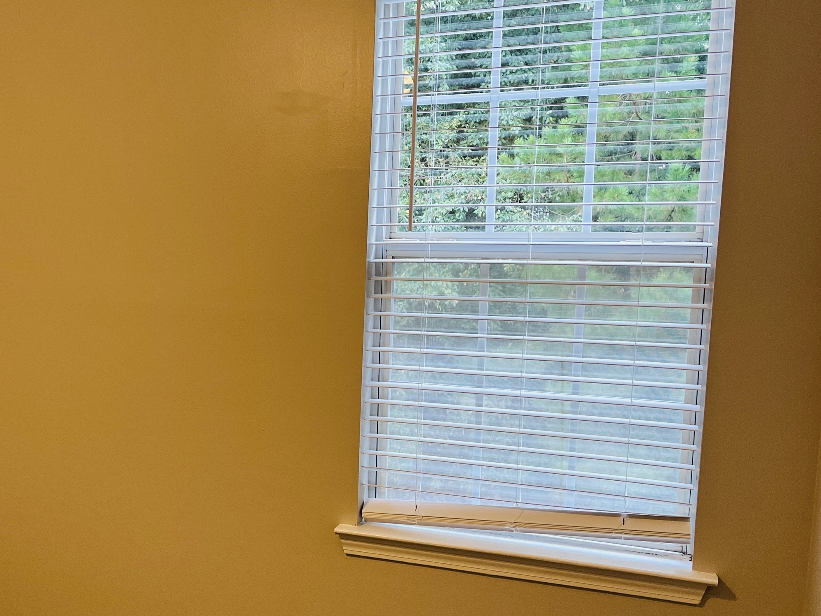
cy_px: 340
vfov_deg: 35.9
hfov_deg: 45.3
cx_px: 213
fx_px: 949
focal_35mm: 40
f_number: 1.6
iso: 125
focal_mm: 5.1
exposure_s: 1/120
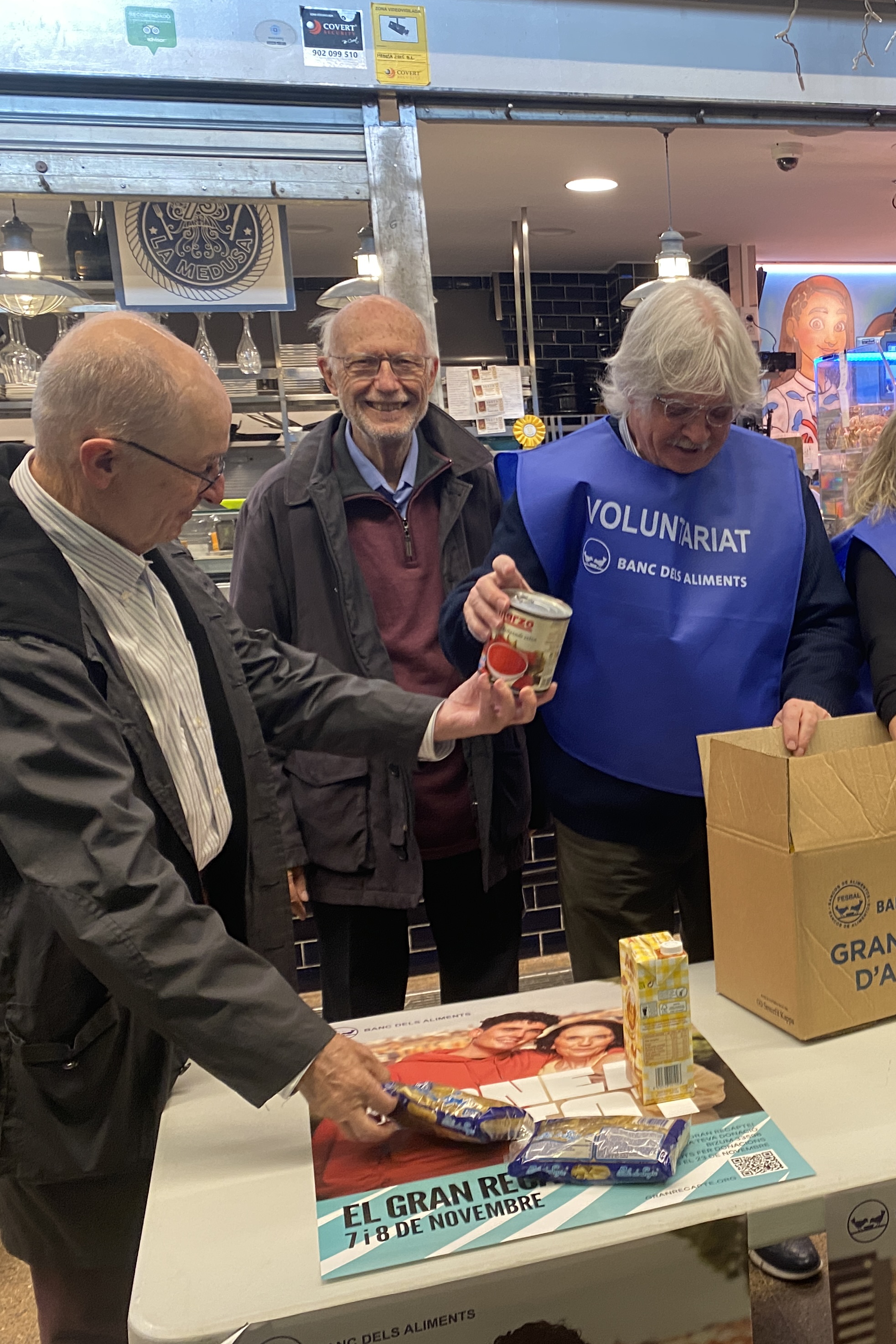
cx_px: 810
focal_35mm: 37
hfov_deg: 34.0
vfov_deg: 51.9
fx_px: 1381
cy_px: 666
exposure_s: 1/80
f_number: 1.8
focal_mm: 4.25
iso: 125
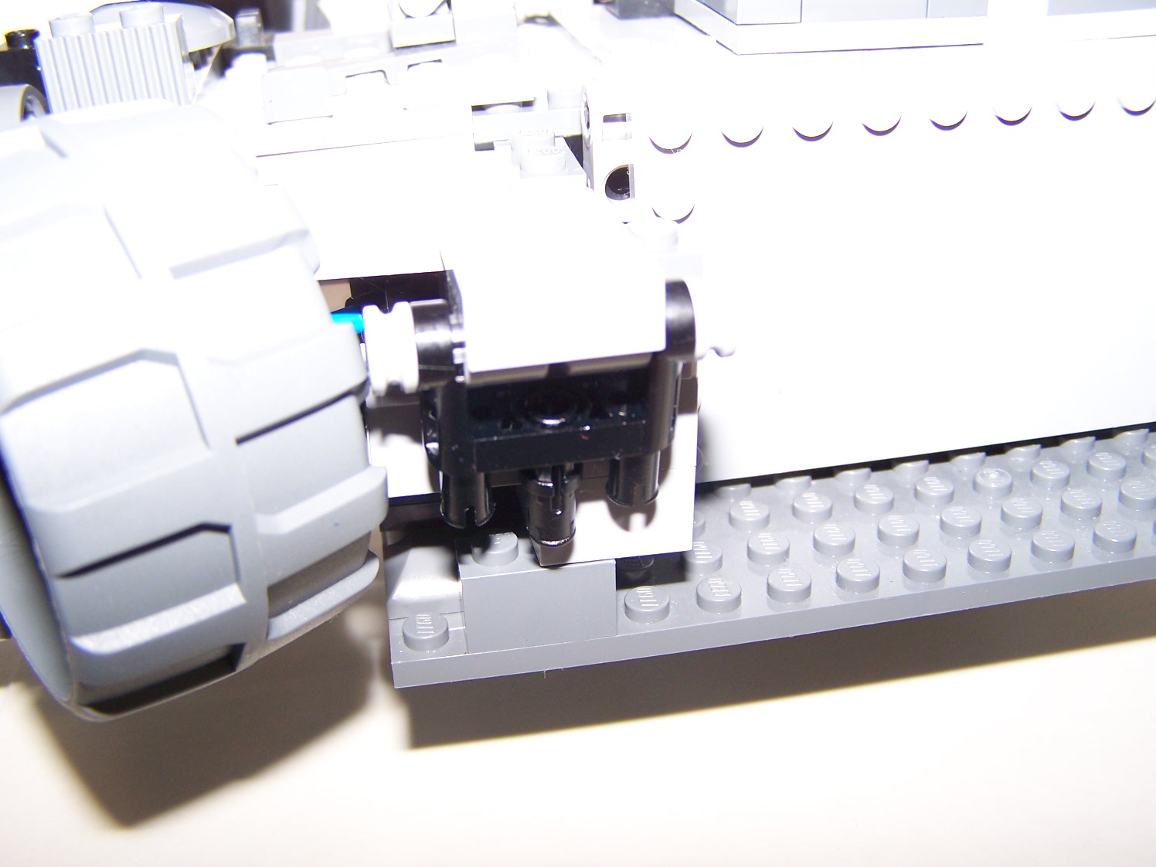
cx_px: 578
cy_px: 434
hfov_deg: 49.0
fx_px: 1269
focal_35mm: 38
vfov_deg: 37.7
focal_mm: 6.3
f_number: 2.8
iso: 80
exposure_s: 1/60
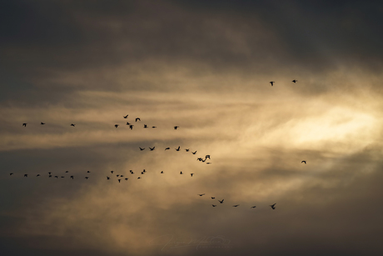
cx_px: 192
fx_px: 6385
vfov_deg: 2.3
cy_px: 128
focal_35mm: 600
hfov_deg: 3.4
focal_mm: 600
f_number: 6.3
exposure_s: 1/1250
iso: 125
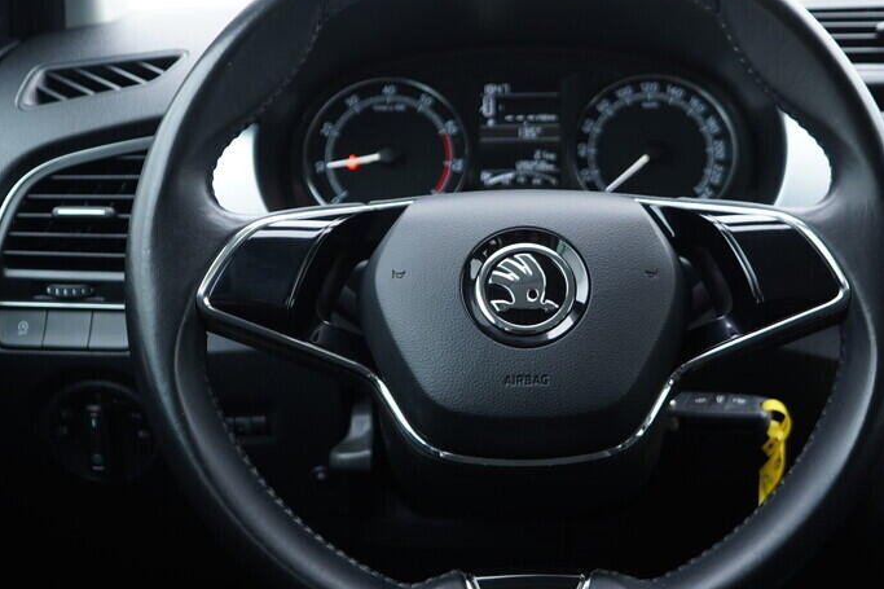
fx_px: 1326
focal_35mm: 54
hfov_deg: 36.7
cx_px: 536
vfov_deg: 25.0
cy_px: 285
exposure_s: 1/40
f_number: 2.8
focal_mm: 24
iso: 250
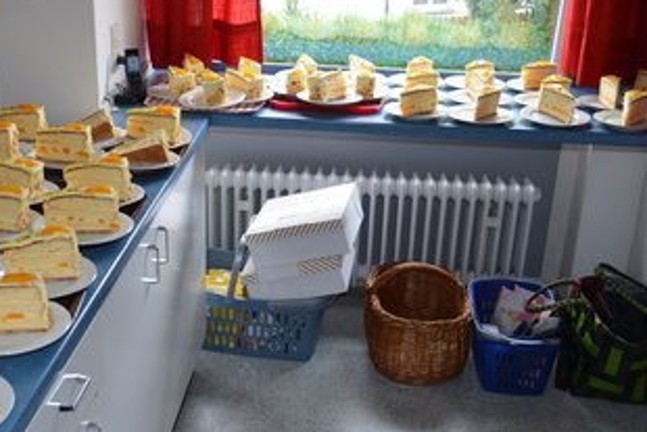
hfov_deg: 39.6
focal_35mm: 49
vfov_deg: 27.5
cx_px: 192
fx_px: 881
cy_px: 241
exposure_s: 1/125
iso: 320
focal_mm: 22
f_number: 3.8
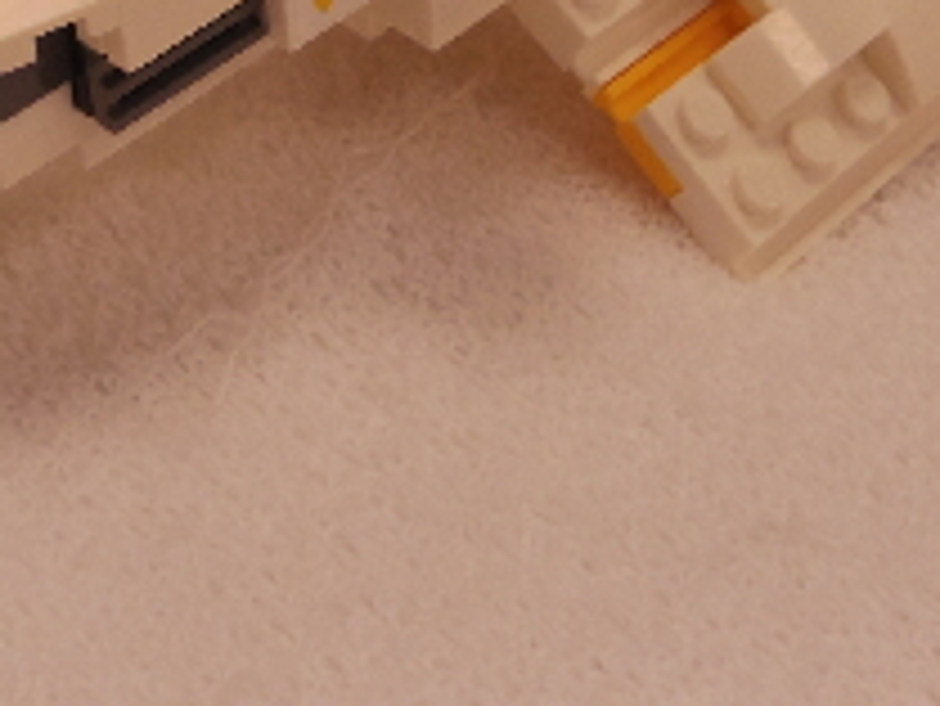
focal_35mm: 89
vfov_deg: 15.8
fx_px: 2418
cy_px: -189
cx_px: 360
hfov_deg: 22.0
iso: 250
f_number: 4.5
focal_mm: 5.6
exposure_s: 1/50
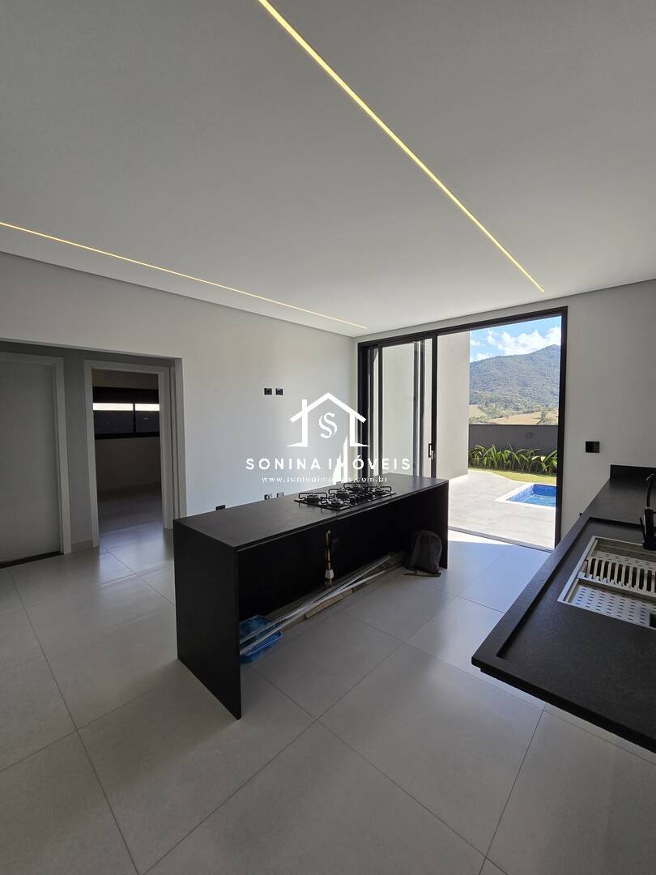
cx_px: 328
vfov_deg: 106.2
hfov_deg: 89.9
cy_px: 438
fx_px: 328
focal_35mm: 13
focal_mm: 2.2
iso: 50
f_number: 2.2
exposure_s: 1/666
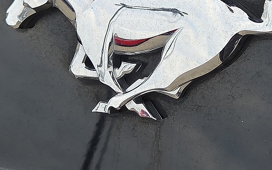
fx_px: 756
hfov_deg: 20.3
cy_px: 39
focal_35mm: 102
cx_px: 195
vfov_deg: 12.8
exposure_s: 1/714
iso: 76
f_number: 1.8
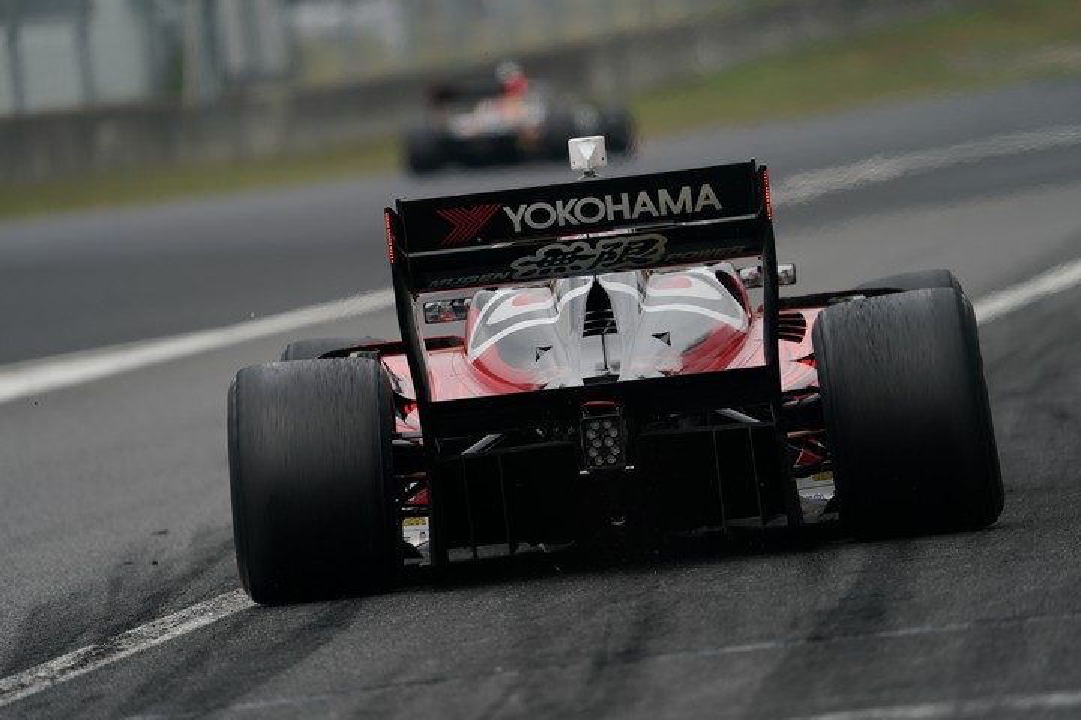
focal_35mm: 524
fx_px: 15733
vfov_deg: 2.6
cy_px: 360
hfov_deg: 3.9
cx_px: 540
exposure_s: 1/500
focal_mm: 524
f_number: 6.3
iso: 200
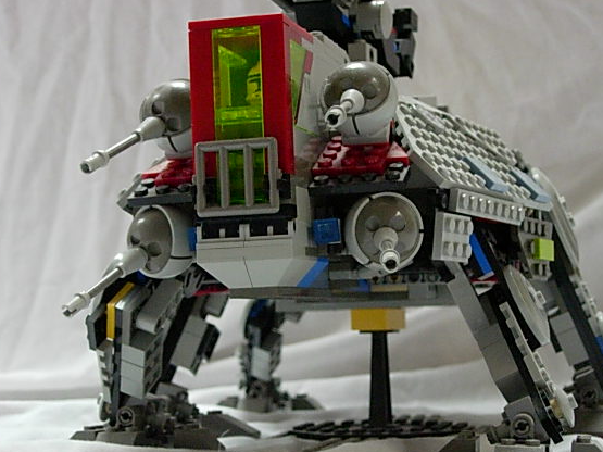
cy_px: 250
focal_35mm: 83
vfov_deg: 17.8
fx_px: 1446
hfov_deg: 23.6
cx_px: 331
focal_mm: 14.9
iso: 400
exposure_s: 1/58.6
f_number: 3.7
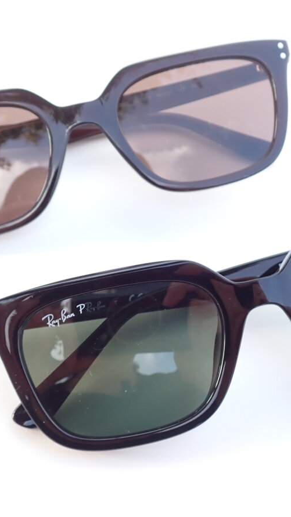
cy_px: 257
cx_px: 166
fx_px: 604
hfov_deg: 27.1
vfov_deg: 46.4
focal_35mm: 44
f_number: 3.2
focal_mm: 5.4
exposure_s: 1/80
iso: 100
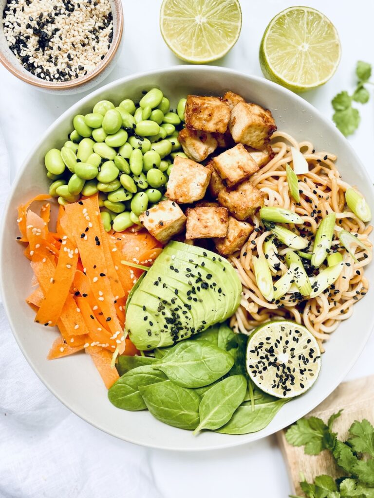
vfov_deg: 67.3
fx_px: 375
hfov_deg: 53.1
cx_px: 187
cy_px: 249
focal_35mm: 26
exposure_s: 1/121
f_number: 1.6
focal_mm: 4.2
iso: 125
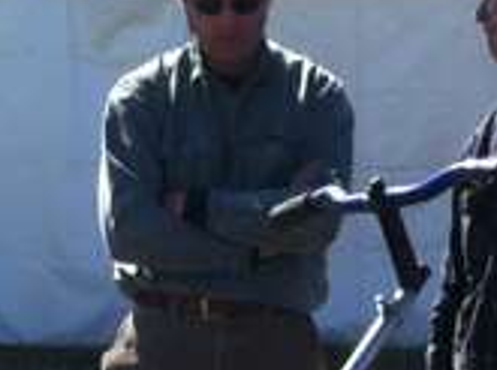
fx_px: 2435
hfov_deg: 11.6
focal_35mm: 170
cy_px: 674
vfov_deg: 8.4
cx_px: 428
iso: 80
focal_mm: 3.85
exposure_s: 1/698
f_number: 2.8
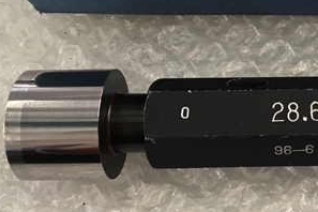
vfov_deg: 20.6
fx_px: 574
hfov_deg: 29.3
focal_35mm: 65
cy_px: 36
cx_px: 303
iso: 32
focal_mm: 4.15
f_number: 2.2
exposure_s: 1/40
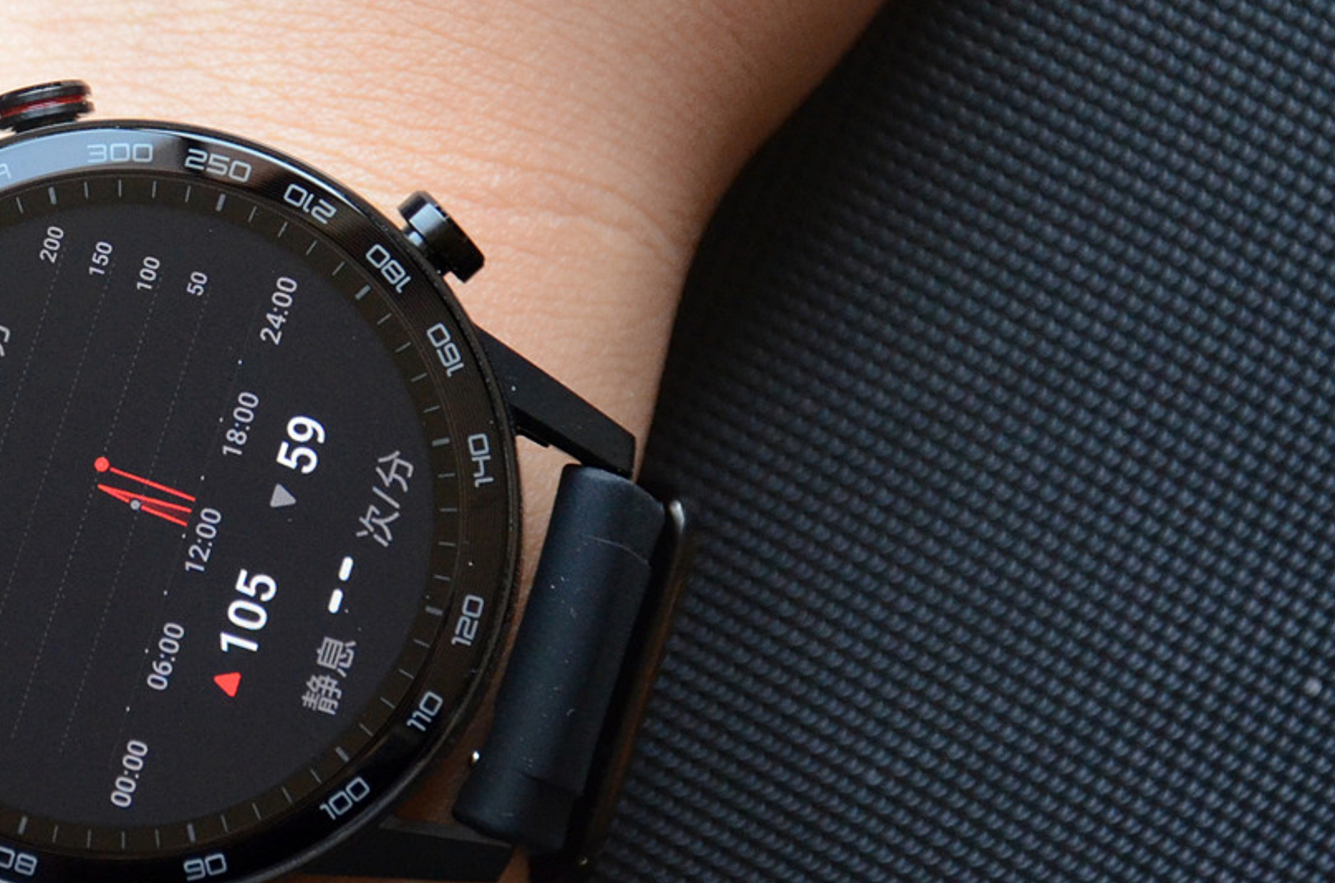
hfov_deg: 7.4
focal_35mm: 279
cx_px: 45
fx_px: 10329
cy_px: 93
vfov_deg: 4.9
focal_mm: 75
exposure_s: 1/125
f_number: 5.6
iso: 1600
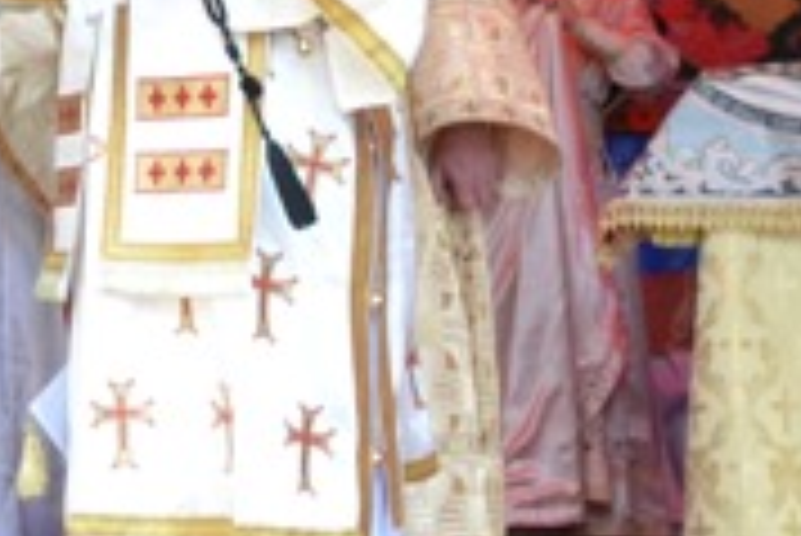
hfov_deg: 18.3
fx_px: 2405
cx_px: -36
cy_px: -11
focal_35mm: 108
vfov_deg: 12.5
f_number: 7.1
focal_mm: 20
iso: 3200
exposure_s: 1/800
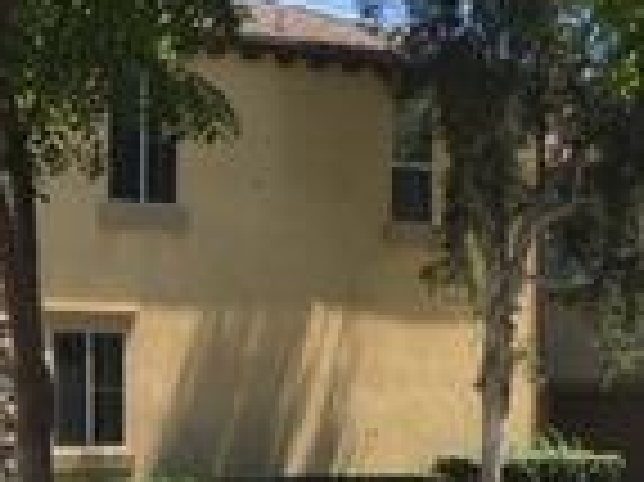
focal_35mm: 130
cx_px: -414
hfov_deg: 13.9
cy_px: 419
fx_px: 2417
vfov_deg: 11.3
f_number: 2.2
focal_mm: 4.15
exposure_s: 1/986
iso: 25
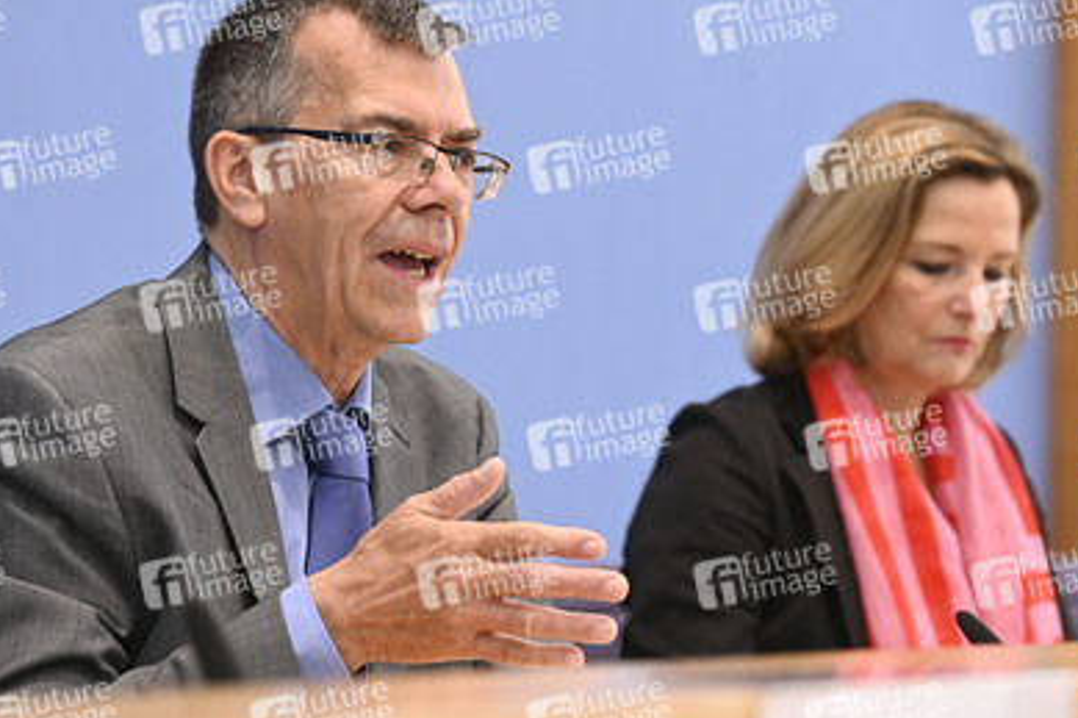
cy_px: 369
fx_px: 4340
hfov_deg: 14.2
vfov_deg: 9.5
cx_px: 525
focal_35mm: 145
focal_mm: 125
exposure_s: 1/500
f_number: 5
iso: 3200
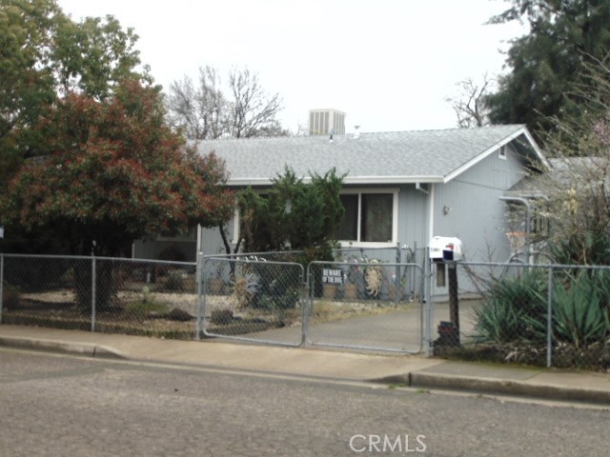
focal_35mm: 50
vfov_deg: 29.1
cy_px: 228
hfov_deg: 38.2
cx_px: 305
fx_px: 881
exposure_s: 1/250
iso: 80
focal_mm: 9
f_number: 3.5
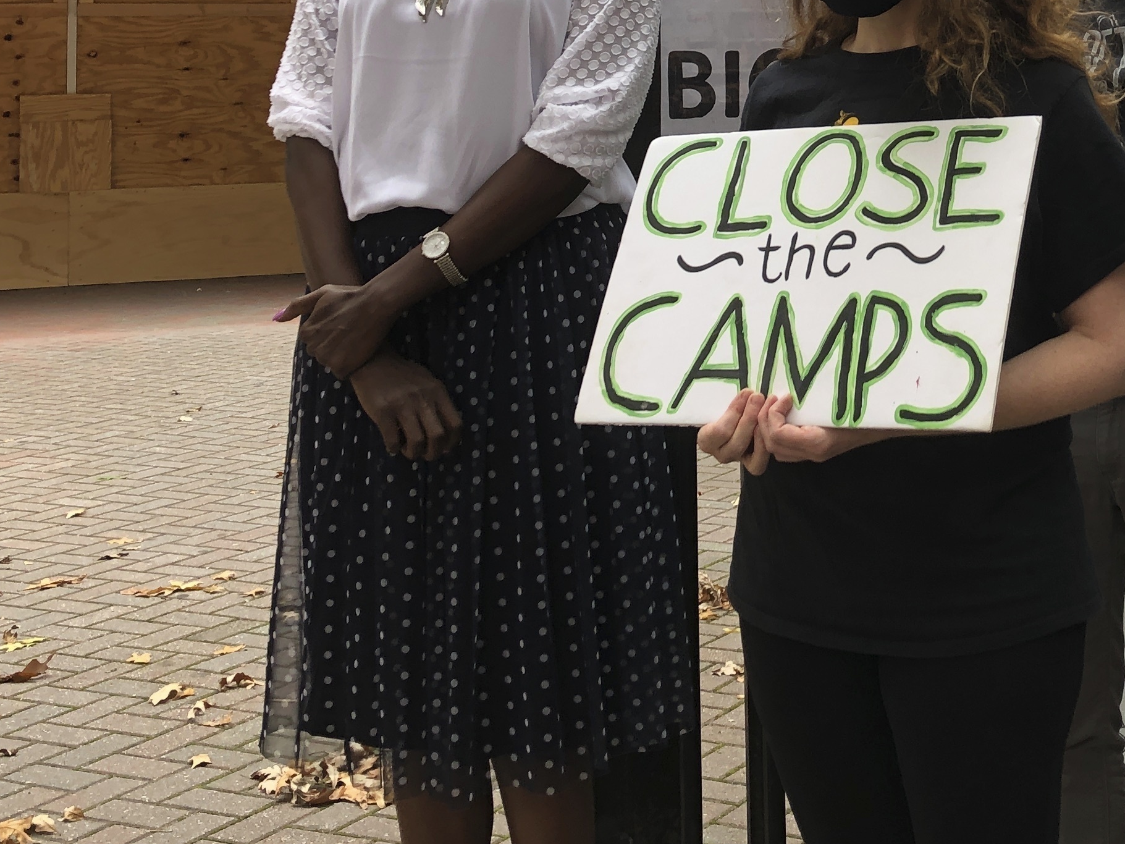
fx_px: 2015
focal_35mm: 62
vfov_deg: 22.4
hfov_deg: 30.0
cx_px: 989
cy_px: -62
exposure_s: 1/120
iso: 32
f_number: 1.8
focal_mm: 3.99
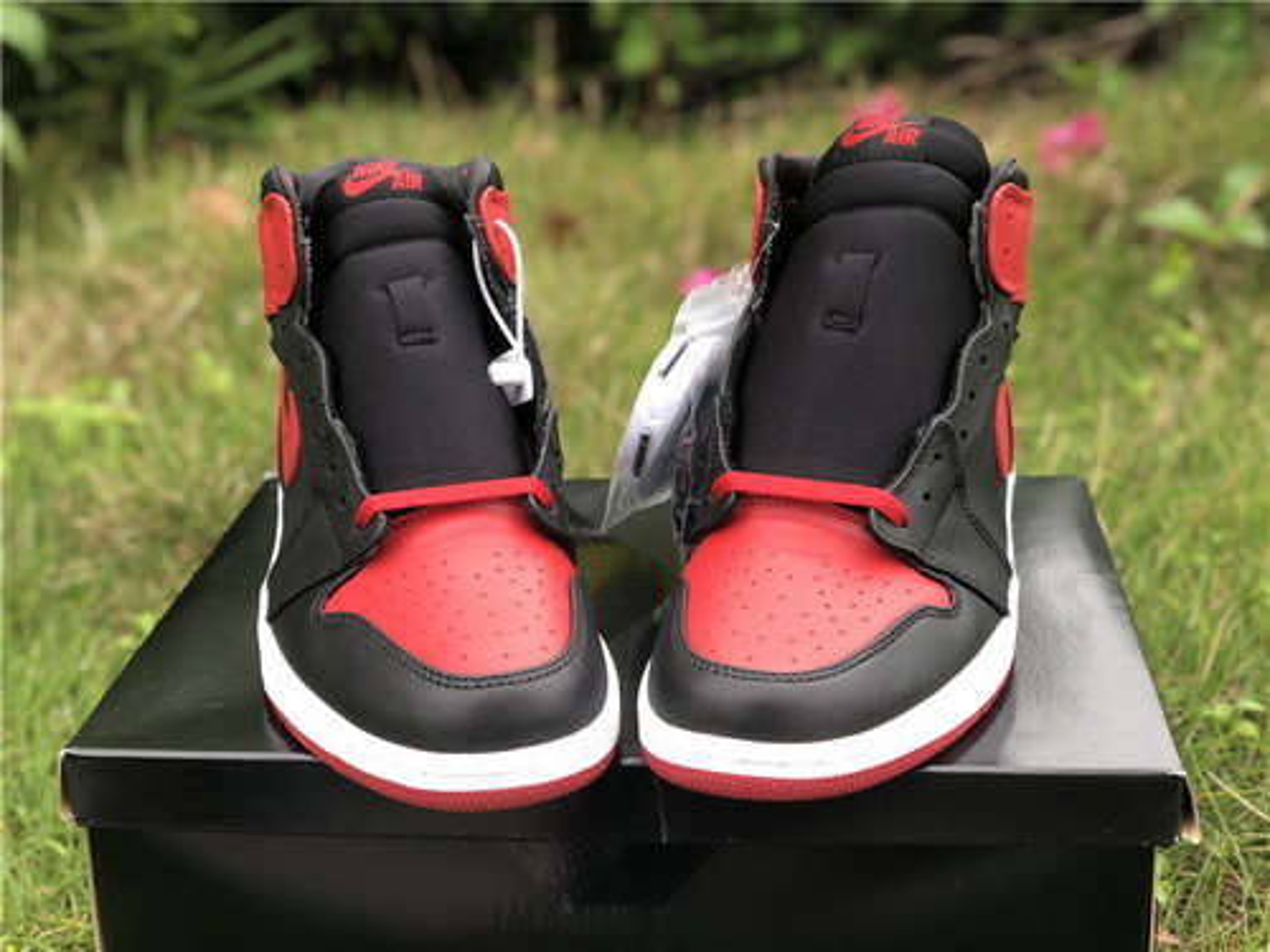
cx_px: 635
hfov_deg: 36.8
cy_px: 476
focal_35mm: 52
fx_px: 1908
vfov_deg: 28.0
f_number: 2.4
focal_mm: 6
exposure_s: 1/60
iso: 20
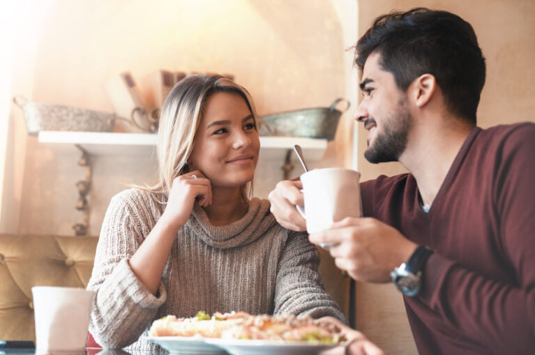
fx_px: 742
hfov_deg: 39.7
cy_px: 178
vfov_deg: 26.9
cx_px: 268
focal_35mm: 50
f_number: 1.8
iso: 400
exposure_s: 1/100
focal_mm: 50
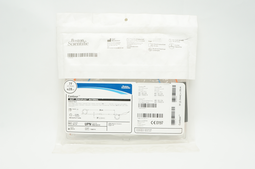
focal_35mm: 33
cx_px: 128
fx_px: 233
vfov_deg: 39.9
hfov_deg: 57.3
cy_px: 84
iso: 400
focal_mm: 22
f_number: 8
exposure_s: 1/30
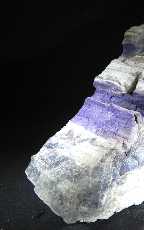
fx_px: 295
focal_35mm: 47
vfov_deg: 42.6
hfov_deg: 25.8
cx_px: 149
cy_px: 115
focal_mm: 5.9
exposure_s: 1/40
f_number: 4
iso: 160
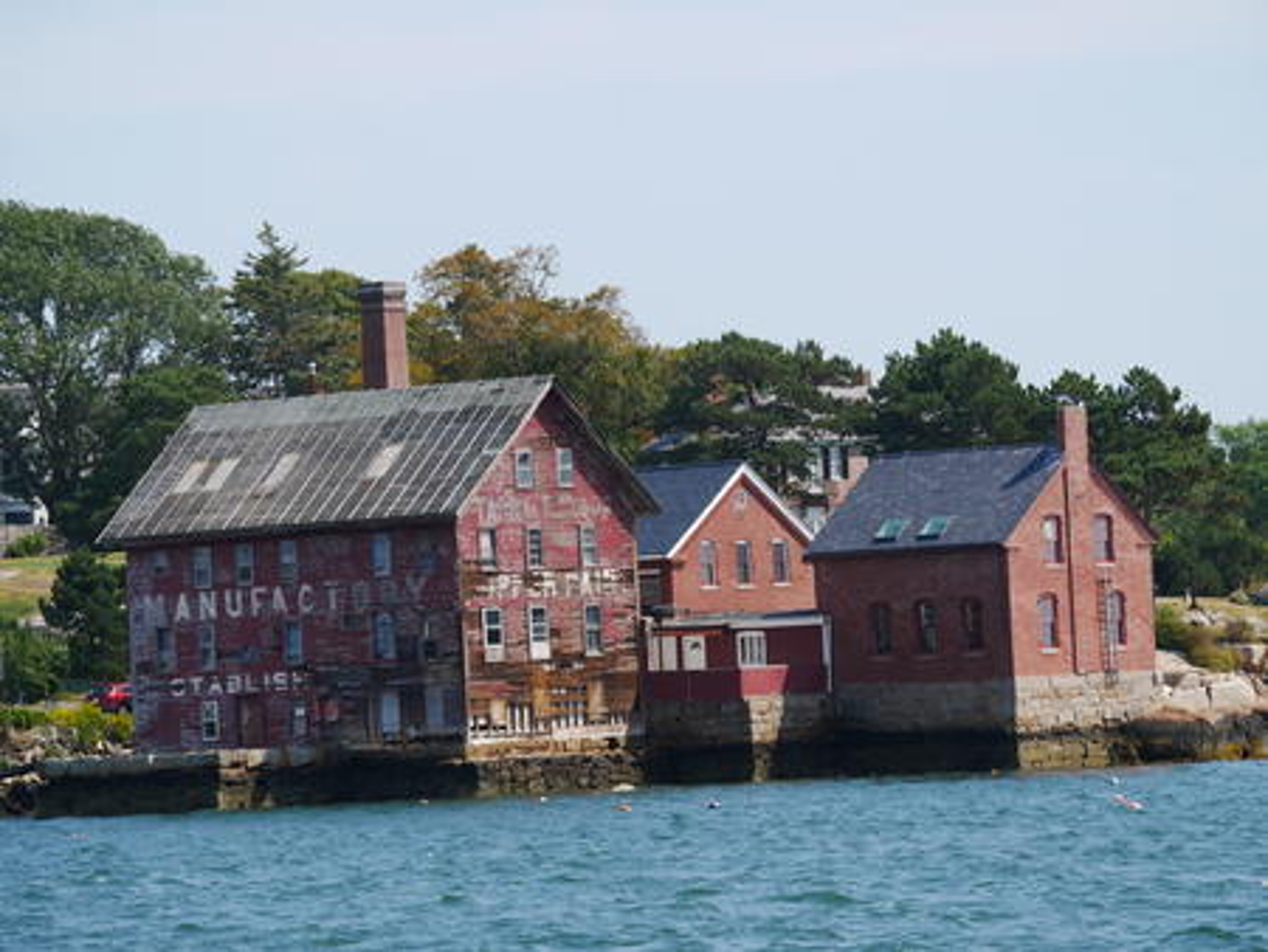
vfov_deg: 7.4
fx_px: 7330
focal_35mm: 200
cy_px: 476
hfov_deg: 9.9
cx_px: 634
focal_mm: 100
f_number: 5.6
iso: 200
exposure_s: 1/800
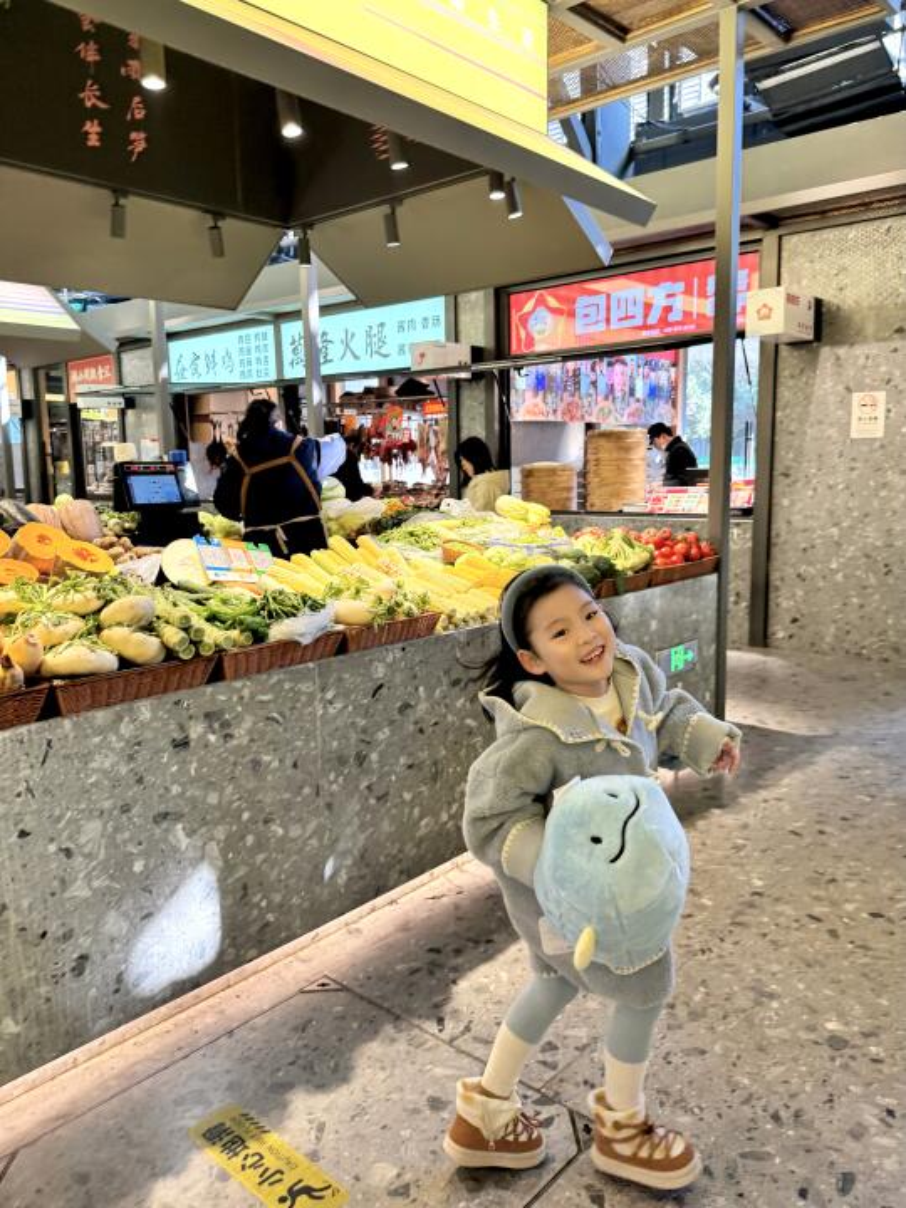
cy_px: 604
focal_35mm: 24
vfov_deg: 71.6
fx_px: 838
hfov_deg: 56.8
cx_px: 453
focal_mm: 6.86
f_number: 1.78
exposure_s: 1/100
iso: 125
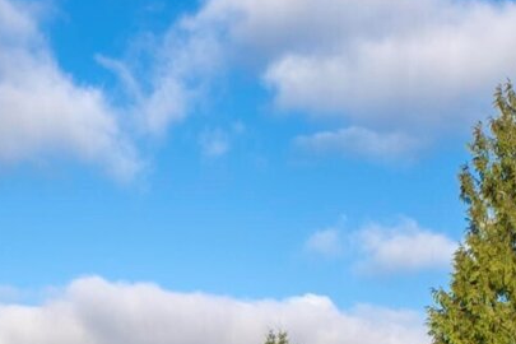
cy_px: 571
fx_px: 1190
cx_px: 210
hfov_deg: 24.4
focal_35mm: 83
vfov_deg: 14.8
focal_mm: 24
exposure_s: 1/125
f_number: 7.1
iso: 80
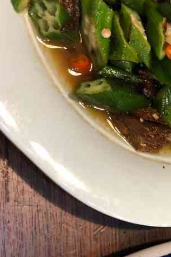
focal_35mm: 59
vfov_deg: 33.2
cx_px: 170
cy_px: 198
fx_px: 421
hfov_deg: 22.1
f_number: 1.8
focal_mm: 3.99
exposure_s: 1/17
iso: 64
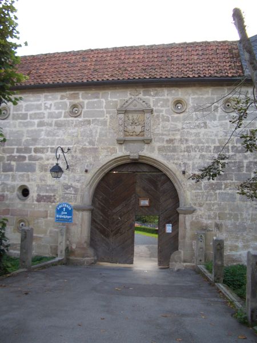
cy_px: 172
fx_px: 346
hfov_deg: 40.7
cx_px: 128
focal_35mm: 35
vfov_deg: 52.6
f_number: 2.6
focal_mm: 5.8
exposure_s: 1/80
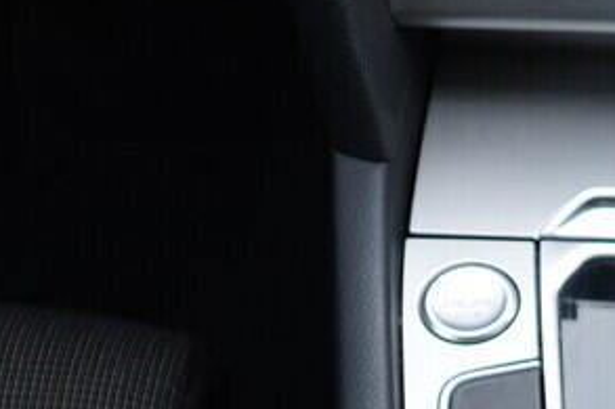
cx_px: 760
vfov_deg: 7.7
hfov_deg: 11.4
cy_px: 476
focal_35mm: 177
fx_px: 3022
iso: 200
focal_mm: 24
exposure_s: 1/40
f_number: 2.8
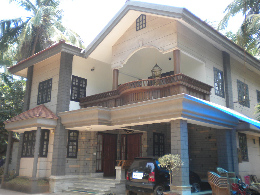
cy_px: 98
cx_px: 130
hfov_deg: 52.6
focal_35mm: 35
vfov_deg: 40.7
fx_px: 263
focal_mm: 6.3
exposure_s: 1/203
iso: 113
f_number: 3.1
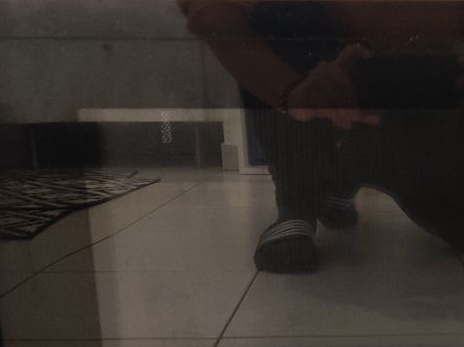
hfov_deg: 31.4
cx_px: 404
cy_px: 267
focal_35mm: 59
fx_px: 790
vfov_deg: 24.5
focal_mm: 4.75
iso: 1600
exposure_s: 1/17
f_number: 1.65
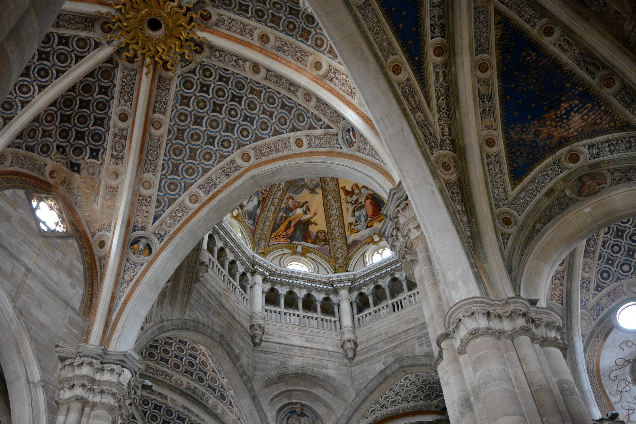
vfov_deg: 34.2
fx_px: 689
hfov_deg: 49.6
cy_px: 212
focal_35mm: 39
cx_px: 318
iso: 3200
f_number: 4.2
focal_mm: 26
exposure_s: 1/30
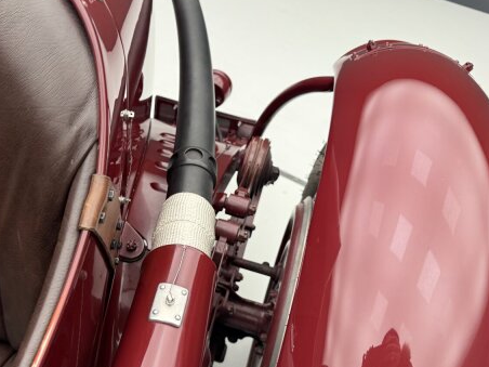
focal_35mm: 34
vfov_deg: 41.7
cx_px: 181
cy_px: 210
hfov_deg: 53.3
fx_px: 480
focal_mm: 6.76
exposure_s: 1/49
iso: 200
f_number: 1.78
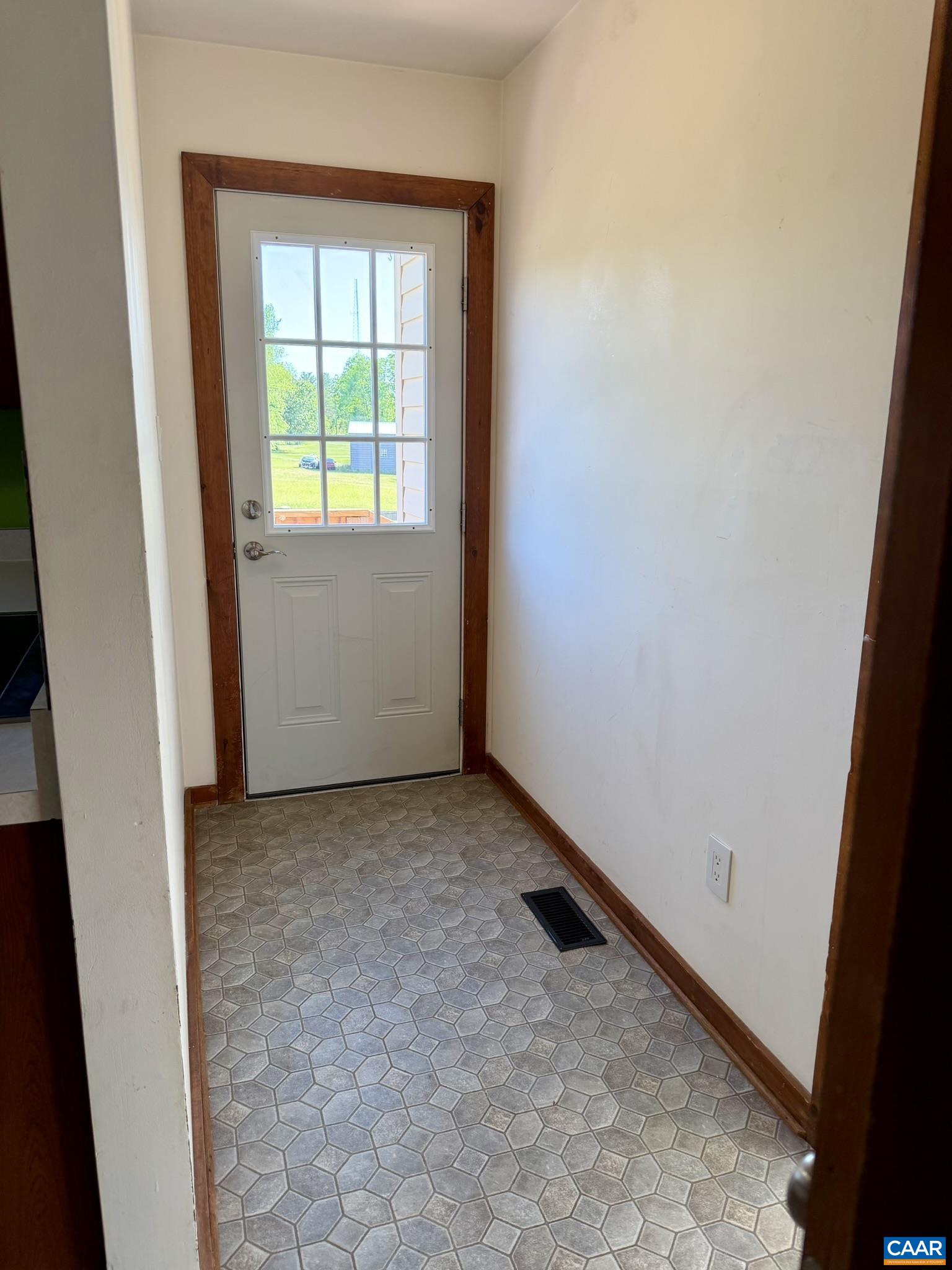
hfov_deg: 56.8
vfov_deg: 71.6
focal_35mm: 24
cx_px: 476
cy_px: 635
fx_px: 880
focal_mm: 6.76
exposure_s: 1/188
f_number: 1.78
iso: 100
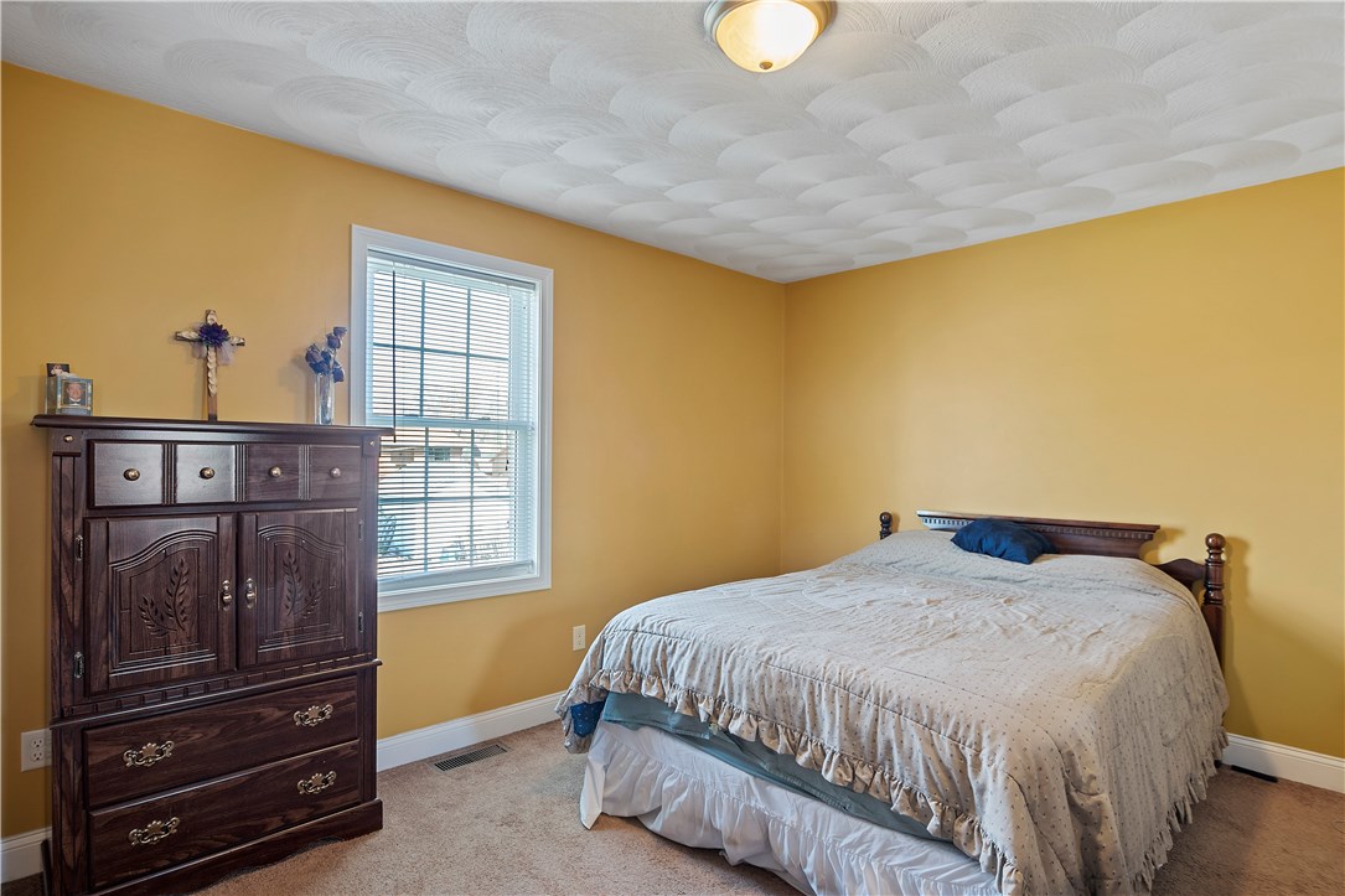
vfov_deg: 67.4
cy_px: 448
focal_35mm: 18
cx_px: 672
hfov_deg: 90.0
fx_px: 672
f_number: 8
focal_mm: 12
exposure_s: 3.2
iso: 100
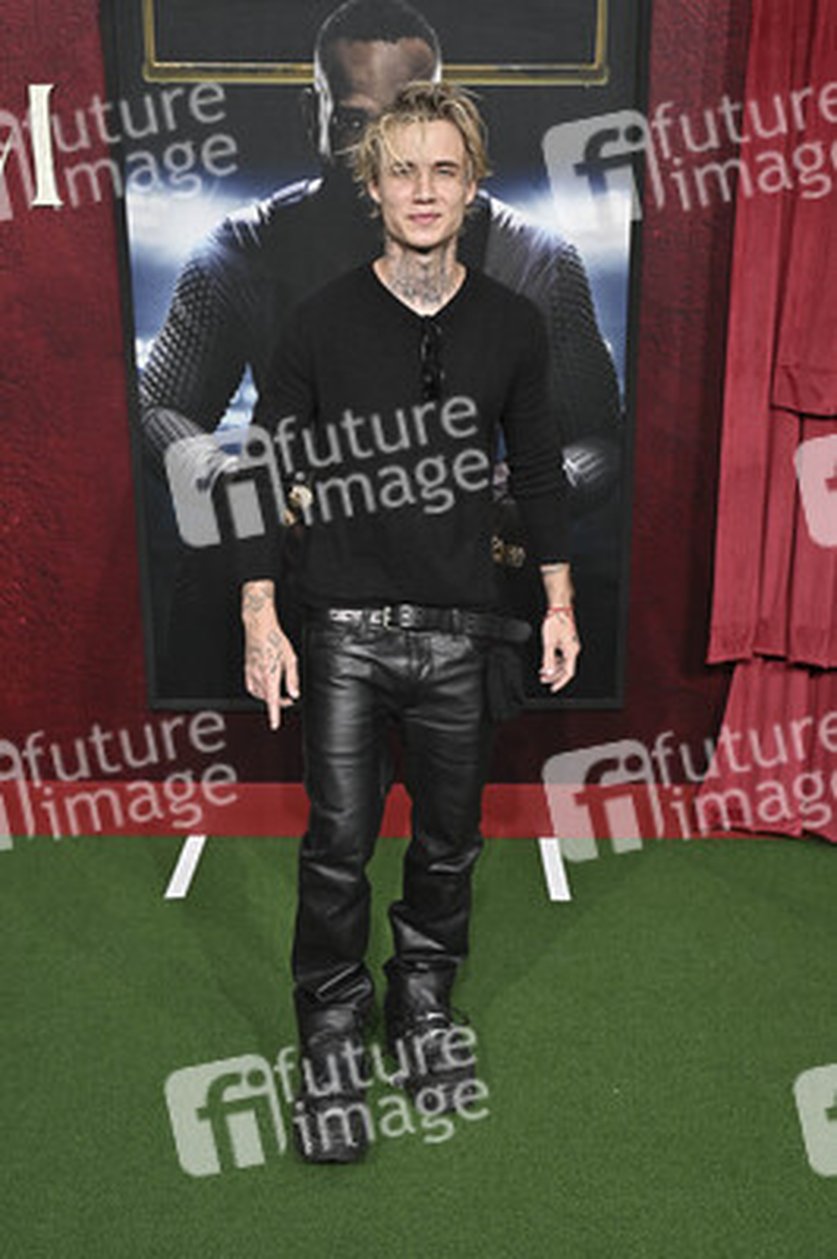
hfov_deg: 37.8
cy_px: 630
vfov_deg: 54.5
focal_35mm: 35
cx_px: 418
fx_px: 1223
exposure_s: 1/400
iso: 320
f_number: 7.1
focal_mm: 35
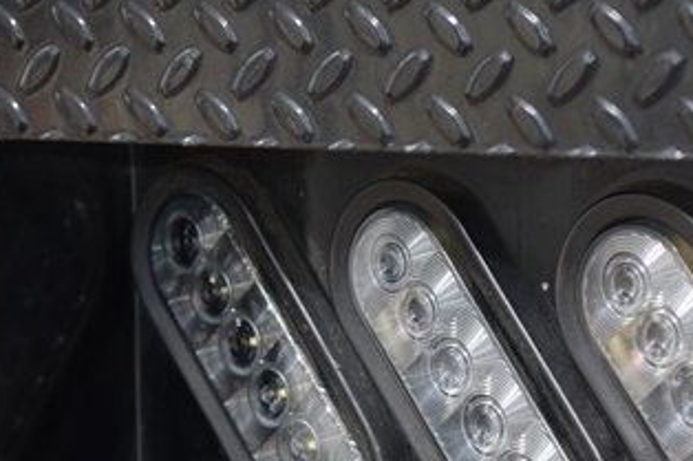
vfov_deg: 8.9
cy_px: 367
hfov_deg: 13.4
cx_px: 501
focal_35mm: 153
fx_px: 2944
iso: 1600
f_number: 2.8
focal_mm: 50
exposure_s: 1/50
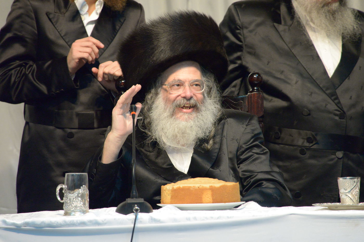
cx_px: 182
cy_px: 121
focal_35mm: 300
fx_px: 3033
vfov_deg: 4.6
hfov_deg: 6.9
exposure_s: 1/160
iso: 6400
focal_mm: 300
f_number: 6.3
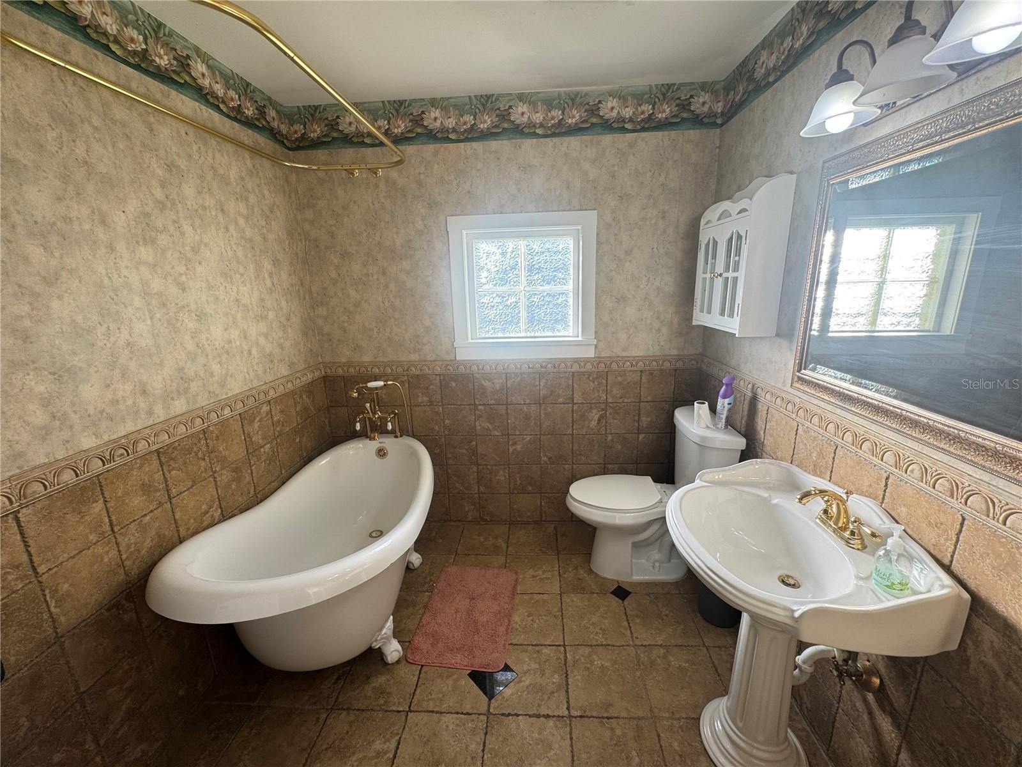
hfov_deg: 102.1
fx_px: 413
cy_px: 384
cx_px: 511
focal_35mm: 14
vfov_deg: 85.7
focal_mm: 2.22
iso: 64
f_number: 2.2
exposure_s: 1/120
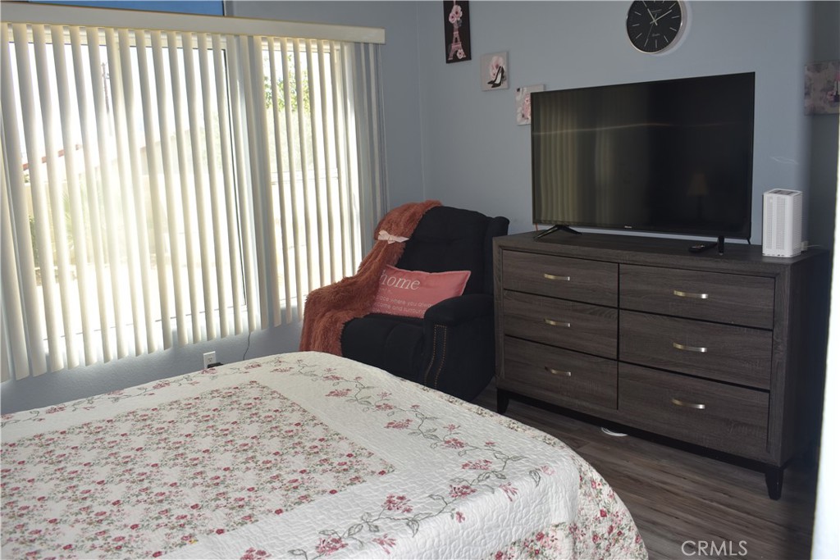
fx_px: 700
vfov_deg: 43.6
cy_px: 280
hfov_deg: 61.9
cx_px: 420
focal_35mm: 30
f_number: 5.6
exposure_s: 1/125
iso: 160
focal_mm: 20
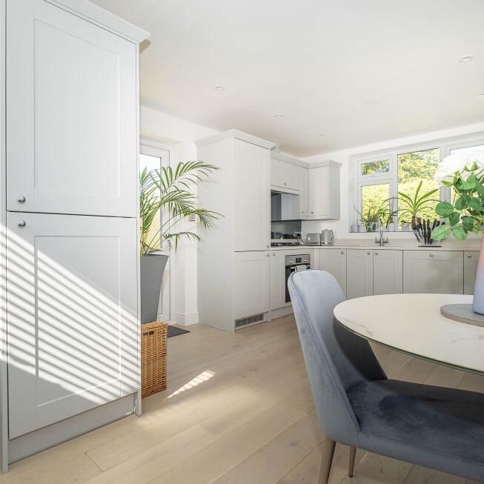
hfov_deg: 74.8
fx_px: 316
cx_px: 237
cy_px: 240
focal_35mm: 20
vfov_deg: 74.8
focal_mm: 10
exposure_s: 1/160
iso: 320
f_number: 5.6
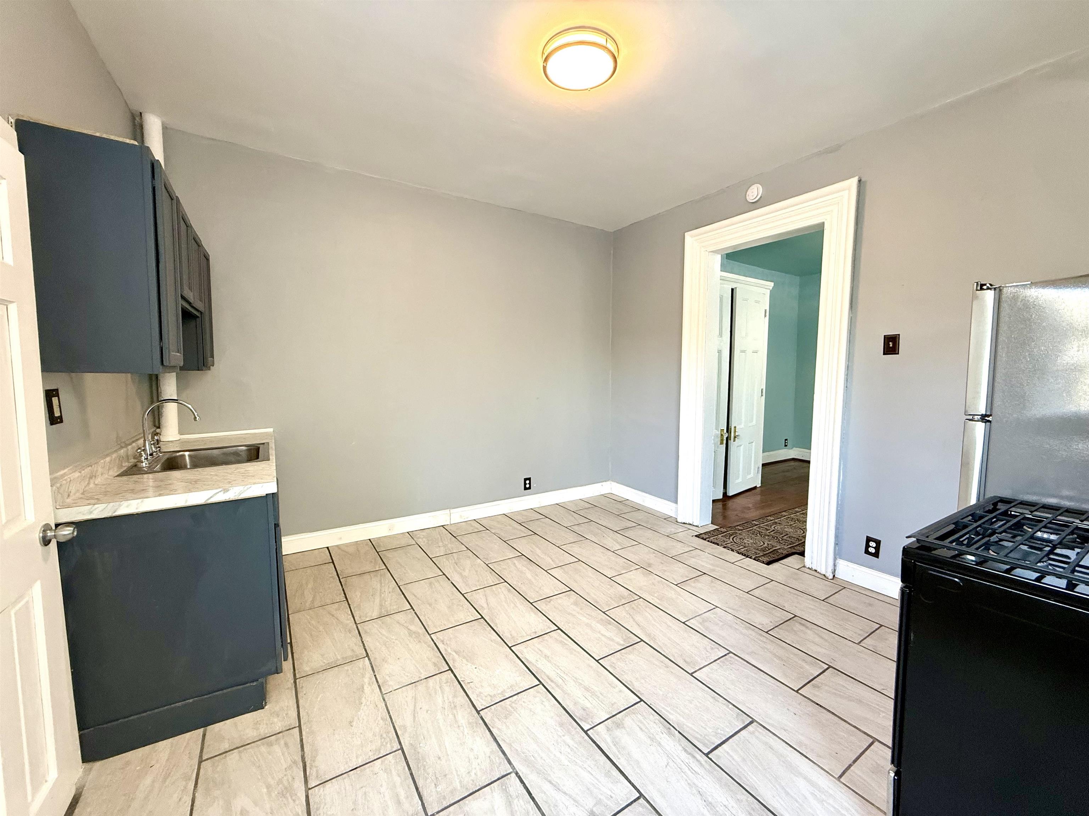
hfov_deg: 102.1
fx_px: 440
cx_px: 544
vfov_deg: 85.7
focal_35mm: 14
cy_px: 408
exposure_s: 1/99
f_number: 2.2
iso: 200
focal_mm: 2.22
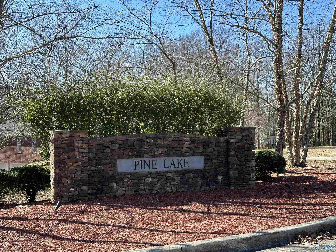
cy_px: 126
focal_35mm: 48
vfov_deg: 30.3
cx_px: 168
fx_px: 466
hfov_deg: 39.7
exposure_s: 1/1107
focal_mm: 6.86
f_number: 1.78
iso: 64
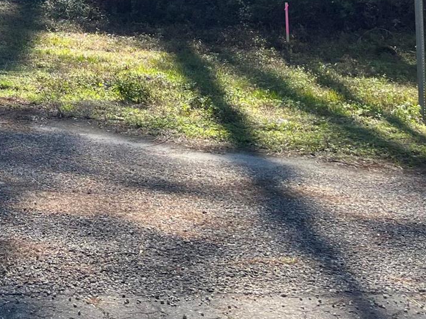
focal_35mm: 75
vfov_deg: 18.1
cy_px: -114
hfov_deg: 23.2
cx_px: -121
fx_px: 923
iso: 50
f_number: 1.6
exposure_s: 1/1086
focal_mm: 5.1
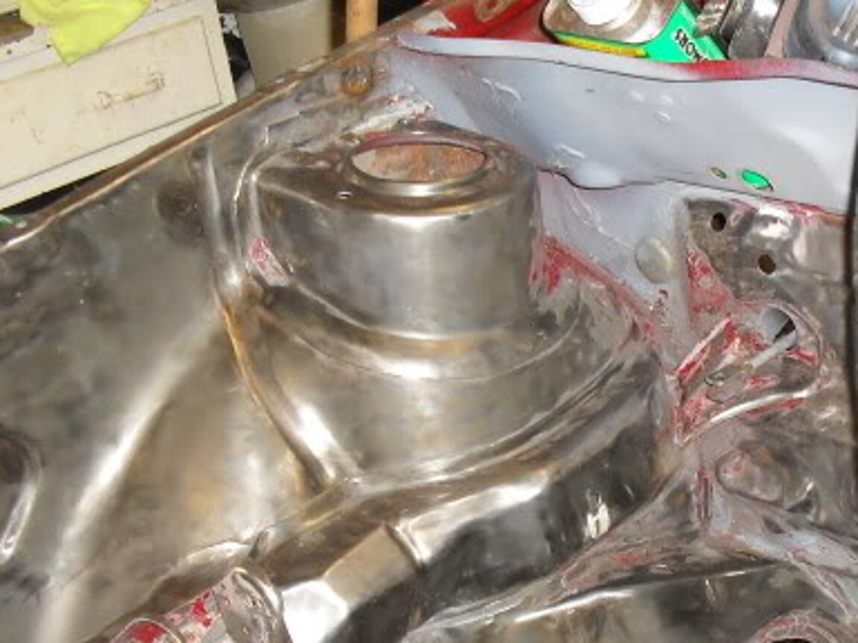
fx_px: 1809
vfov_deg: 19.8
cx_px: 795
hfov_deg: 25.7
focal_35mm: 73
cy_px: 583
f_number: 3.2
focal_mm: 6.3
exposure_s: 1/45
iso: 200
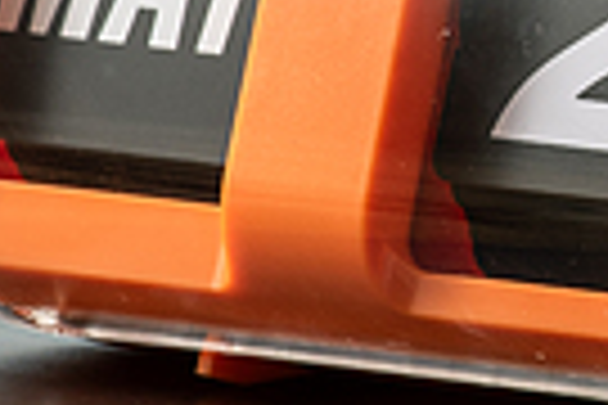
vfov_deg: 1.1
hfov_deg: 1.7
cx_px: 1007
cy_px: 2
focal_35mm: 1218
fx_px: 20569
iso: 125
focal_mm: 190
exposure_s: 1/125
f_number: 13
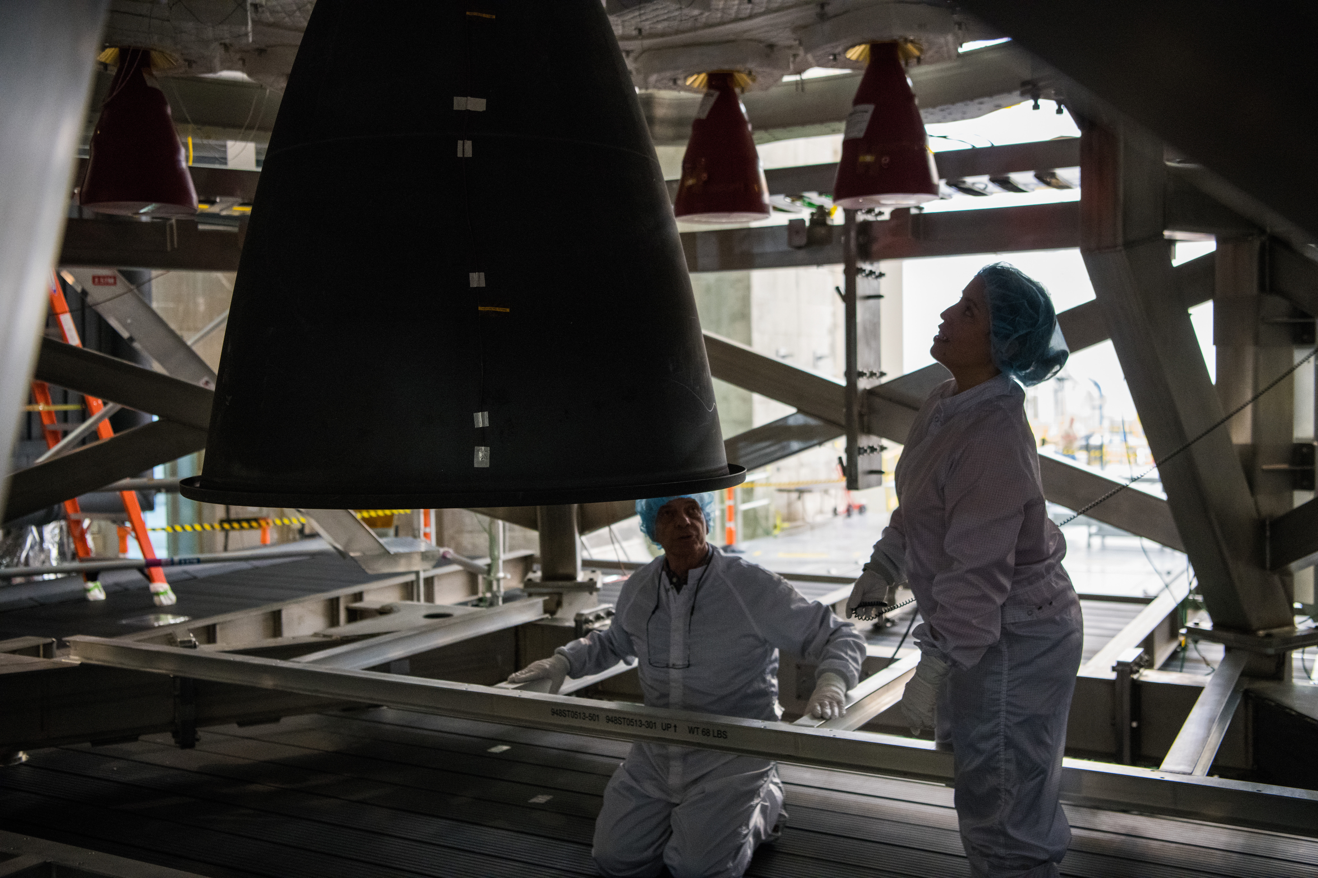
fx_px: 1318
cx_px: 659
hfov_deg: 53.1
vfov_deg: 36.9
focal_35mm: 36
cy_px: 439
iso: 4000
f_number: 3.2
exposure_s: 1/60
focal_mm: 36
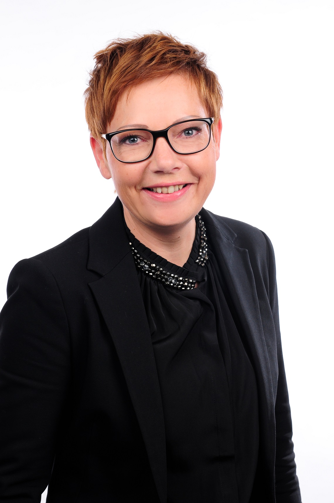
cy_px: 252
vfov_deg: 24.2
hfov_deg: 16.2
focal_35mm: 84
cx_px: 167
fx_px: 1172
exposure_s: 1/160
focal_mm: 56
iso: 320
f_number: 7.1
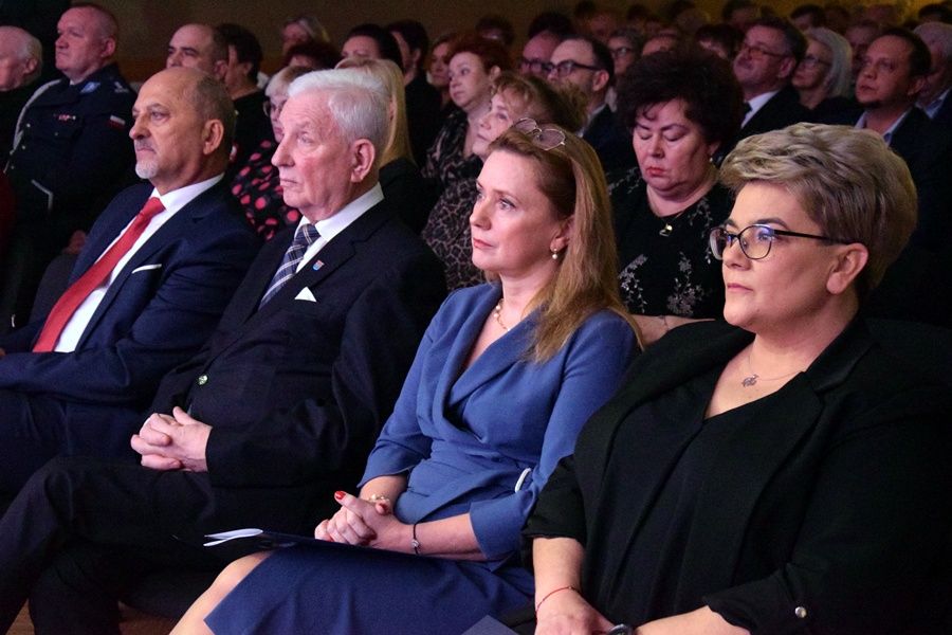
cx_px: 476
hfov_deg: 33.4
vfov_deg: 22.6
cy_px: 318
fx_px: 1587
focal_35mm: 60
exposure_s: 1/100
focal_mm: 40
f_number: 4.5
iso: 12800
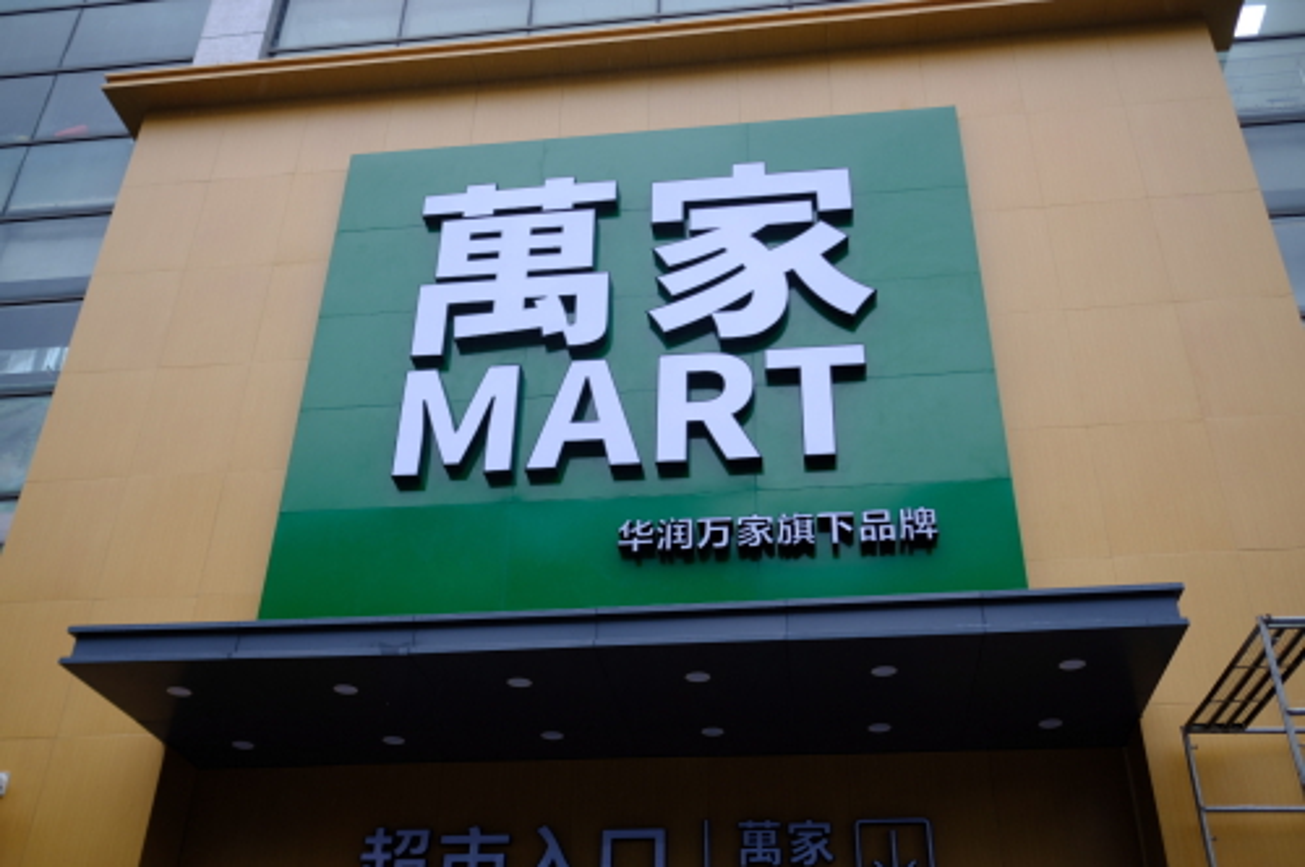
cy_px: 434
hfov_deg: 54.5
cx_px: 652
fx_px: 1267
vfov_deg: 37.8
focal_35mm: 35
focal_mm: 23
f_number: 2
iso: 200
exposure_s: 1/180
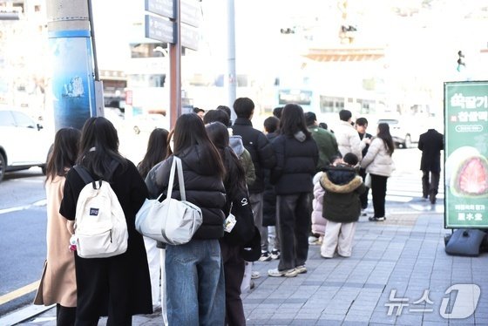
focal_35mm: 62
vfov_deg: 21.9
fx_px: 841
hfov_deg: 32.4
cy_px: 163
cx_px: 244
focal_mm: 62
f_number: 2.8
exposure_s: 1/1000
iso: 1250
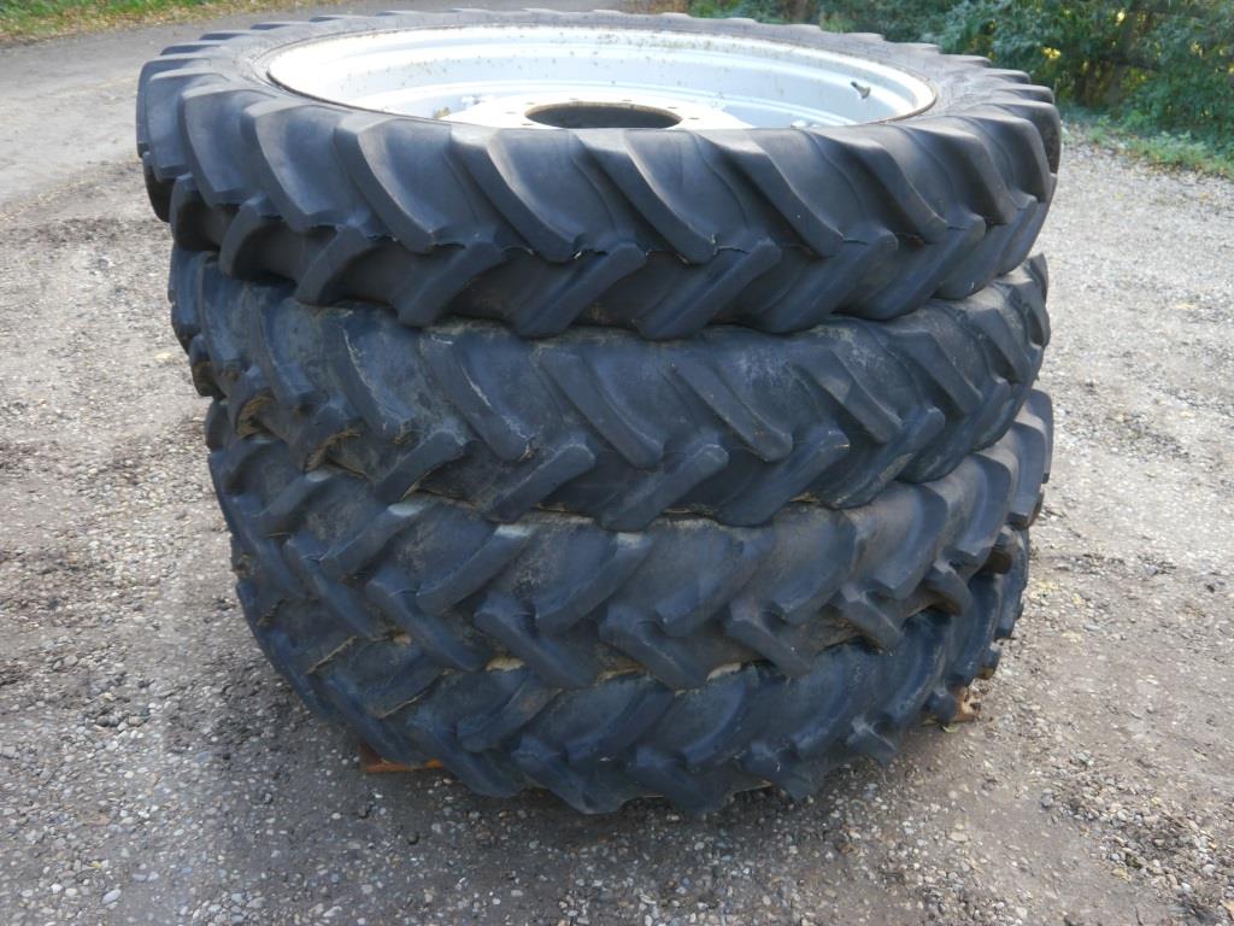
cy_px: 463
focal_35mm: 34
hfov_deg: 54.0
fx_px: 1212
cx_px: 617
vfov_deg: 41.8
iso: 250
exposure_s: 1/60
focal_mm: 17
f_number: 3.9
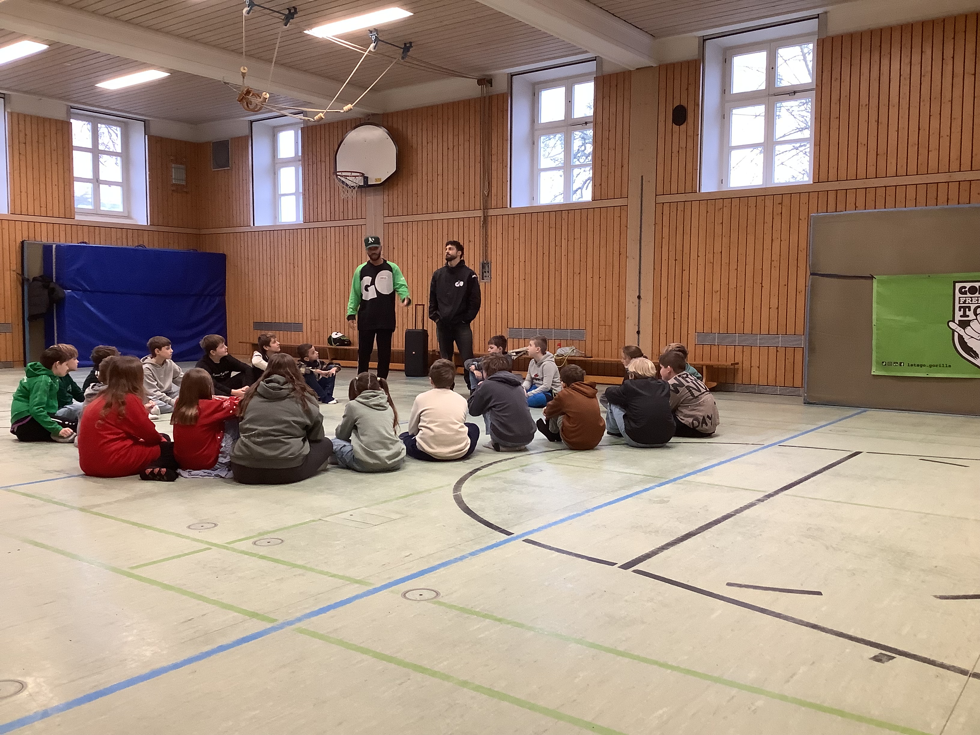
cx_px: 490
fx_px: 878
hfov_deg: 58.4
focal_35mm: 31
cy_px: 368
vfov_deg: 45.4
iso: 200
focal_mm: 3.3
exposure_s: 1/50
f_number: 2.4
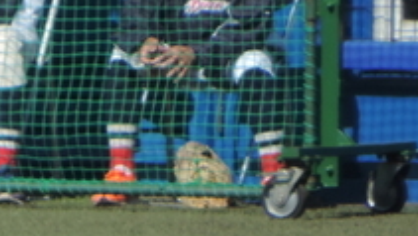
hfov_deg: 0.5
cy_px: 188
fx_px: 45827
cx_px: -361
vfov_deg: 0.3
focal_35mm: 4132
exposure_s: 1/500
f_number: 5.9
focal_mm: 180
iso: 140
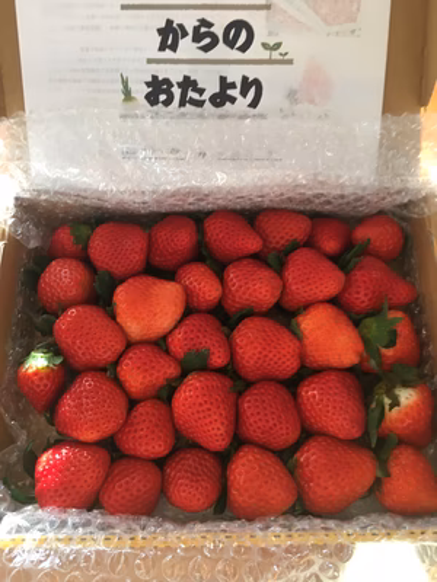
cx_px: 218
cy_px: 291
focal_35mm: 29
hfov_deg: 48.2
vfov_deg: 61.7
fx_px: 488
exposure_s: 1/30
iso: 50
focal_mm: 4.15
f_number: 2.2
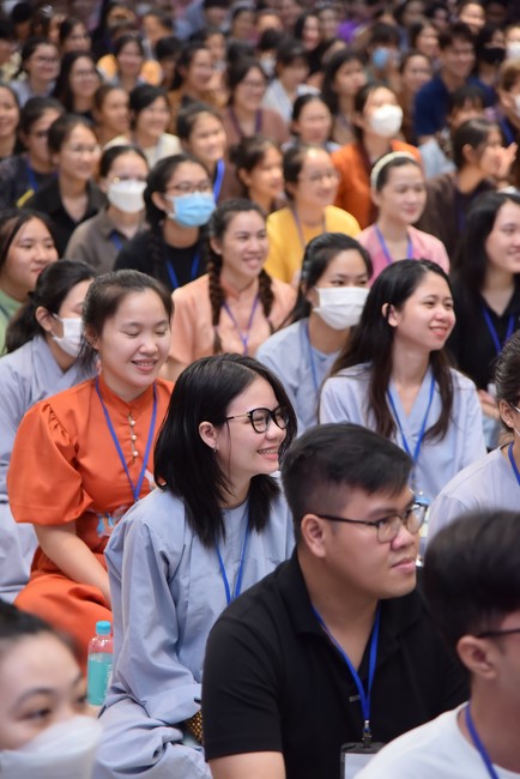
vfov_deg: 18.6
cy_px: 390
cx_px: 260
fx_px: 2381
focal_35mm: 110
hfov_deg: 12.5
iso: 1600
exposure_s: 1/125
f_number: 4
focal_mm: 110
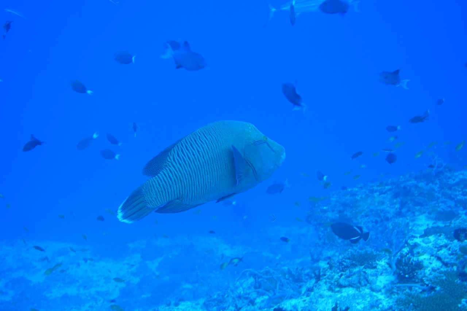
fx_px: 778
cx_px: 234
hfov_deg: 33.4
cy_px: 156
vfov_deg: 22.6
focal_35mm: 60
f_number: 2.8
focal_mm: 22.18
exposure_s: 1/60
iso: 160
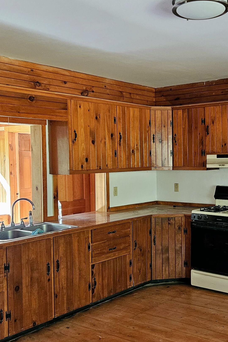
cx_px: 178
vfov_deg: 44.5
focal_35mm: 44
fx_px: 418
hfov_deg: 29.9
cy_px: 182
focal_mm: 5.4
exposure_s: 1/172
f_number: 1.8
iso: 800
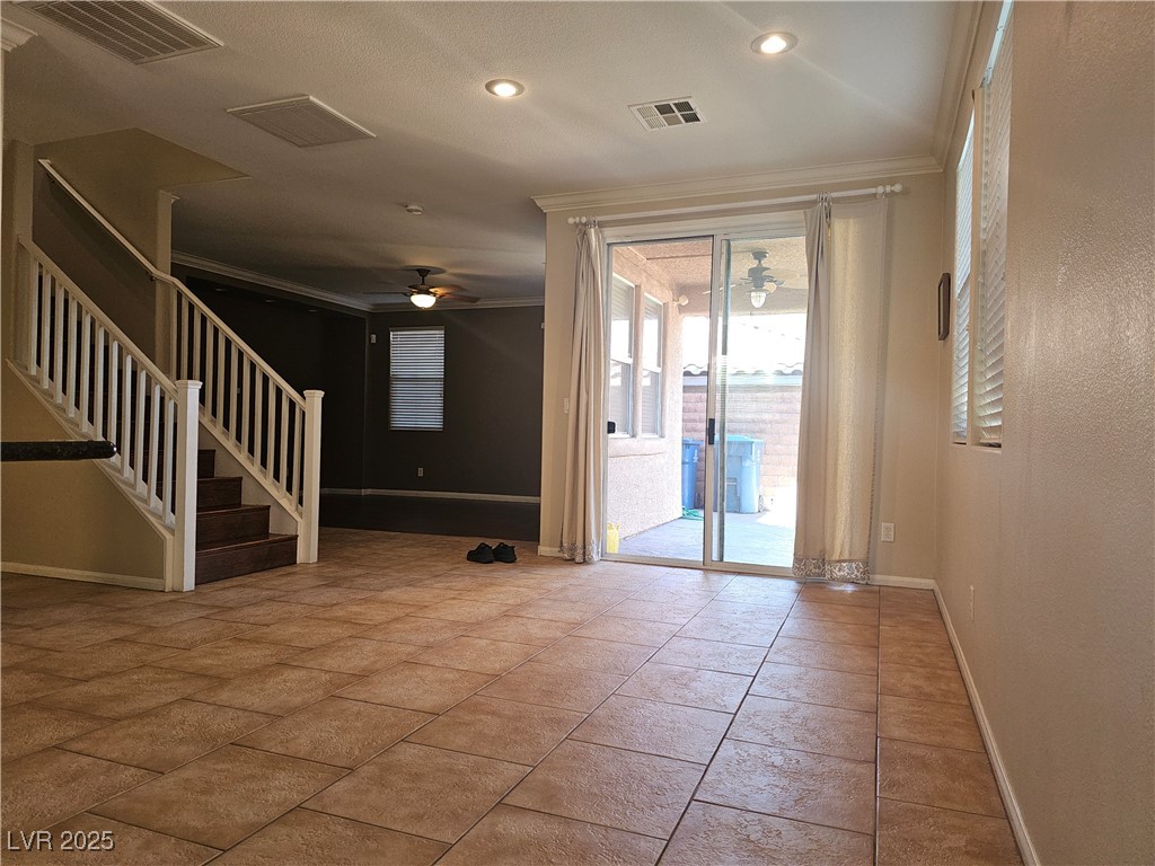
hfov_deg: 73.9
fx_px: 767
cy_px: 433
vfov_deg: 58.9
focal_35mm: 23
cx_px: 578
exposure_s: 1/60
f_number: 1.7
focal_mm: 6.3
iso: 100
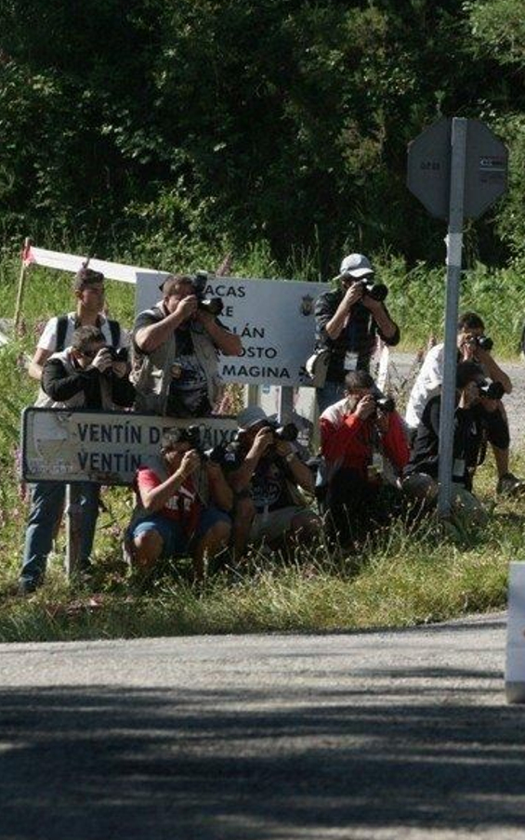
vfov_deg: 5.8
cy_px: 419
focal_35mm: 361
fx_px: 8264
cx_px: 689
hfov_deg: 3.6
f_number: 7.1
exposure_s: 1/1600
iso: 800
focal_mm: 200
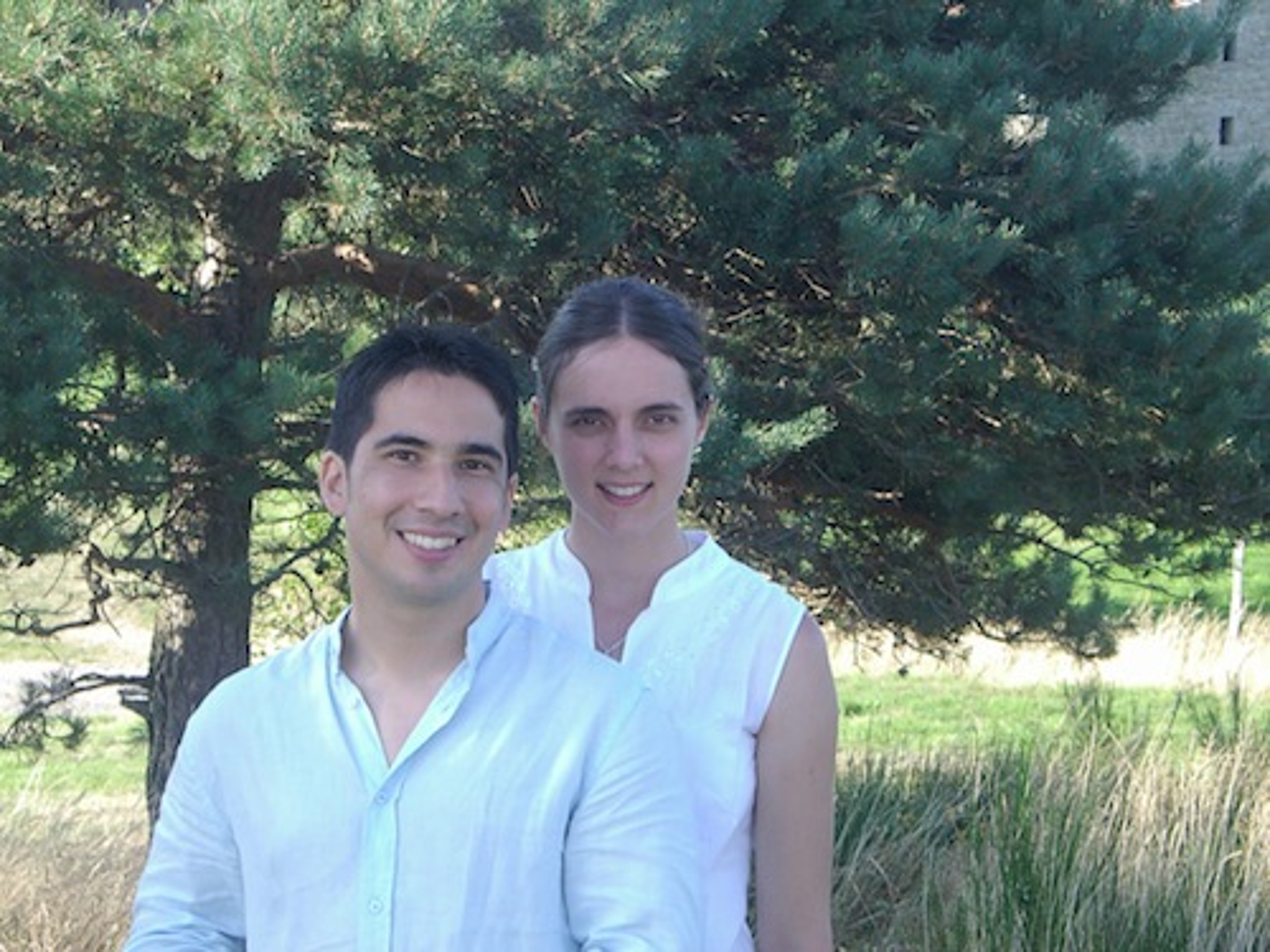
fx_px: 3889
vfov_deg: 14.0
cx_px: 635
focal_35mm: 106
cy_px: 476
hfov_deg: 18.5
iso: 100
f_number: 4.4
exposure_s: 1/90
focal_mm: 16.5
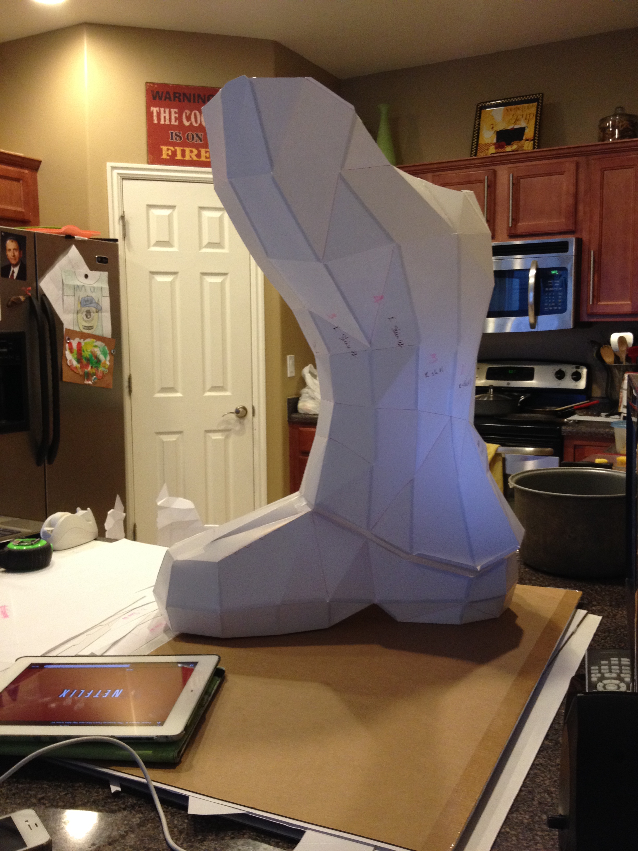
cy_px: 426
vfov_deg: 52.6
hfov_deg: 40.7
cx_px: 319
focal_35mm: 35
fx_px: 860
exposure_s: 1/20
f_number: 2.4
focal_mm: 4.28
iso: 200
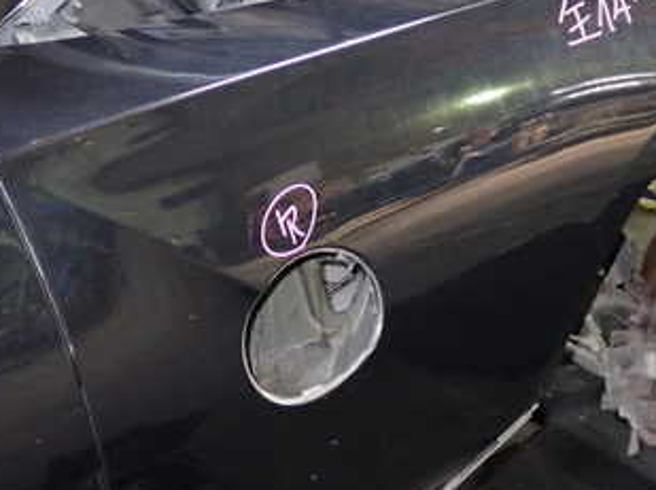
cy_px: 282
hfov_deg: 27.8
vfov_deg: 21.0
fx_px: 1325
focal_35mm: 70
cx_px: 333
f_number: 2.5
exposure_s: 1/40
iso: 800
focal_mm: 6.37
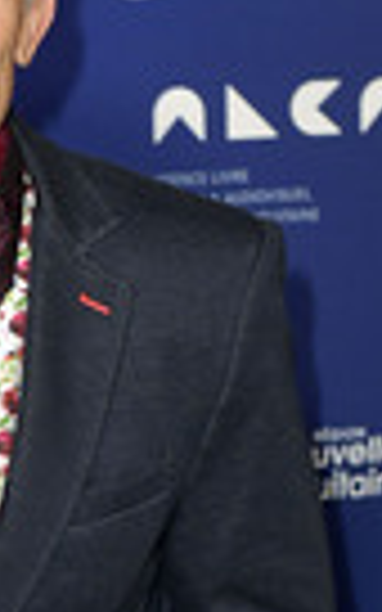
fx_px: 2748
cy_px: 567
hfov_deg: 7.9
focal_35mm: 165
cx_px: -90
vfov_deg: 12.6
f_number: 5.6
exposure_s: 1/200
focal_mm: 55
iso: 2000
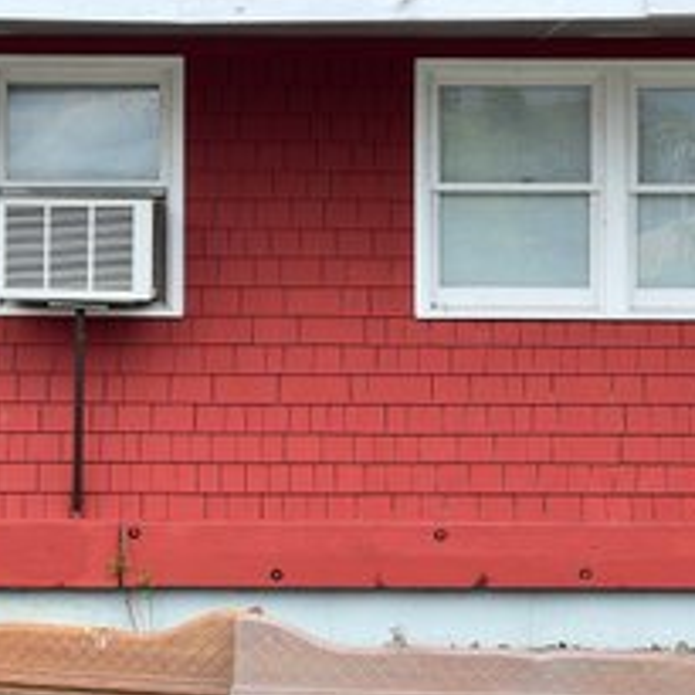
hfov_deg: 15.3
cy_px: 358
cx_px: 320
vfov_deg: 15.3
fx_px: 2590
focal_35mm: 114
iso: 32
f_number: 2.8
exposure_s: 1/102
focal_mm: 9
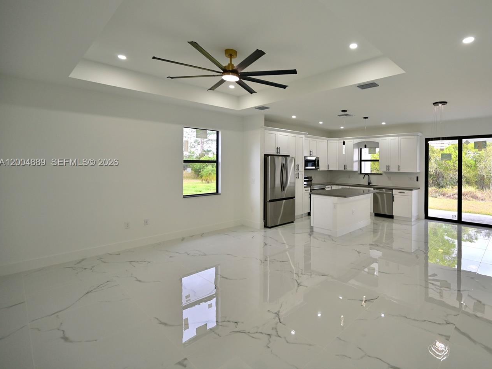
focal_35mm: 18
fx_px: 250
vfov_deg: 72.5
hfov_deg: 87.2
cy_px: 163
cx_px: 308
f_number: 4
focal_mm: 14.5
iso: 400
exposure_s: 1/200
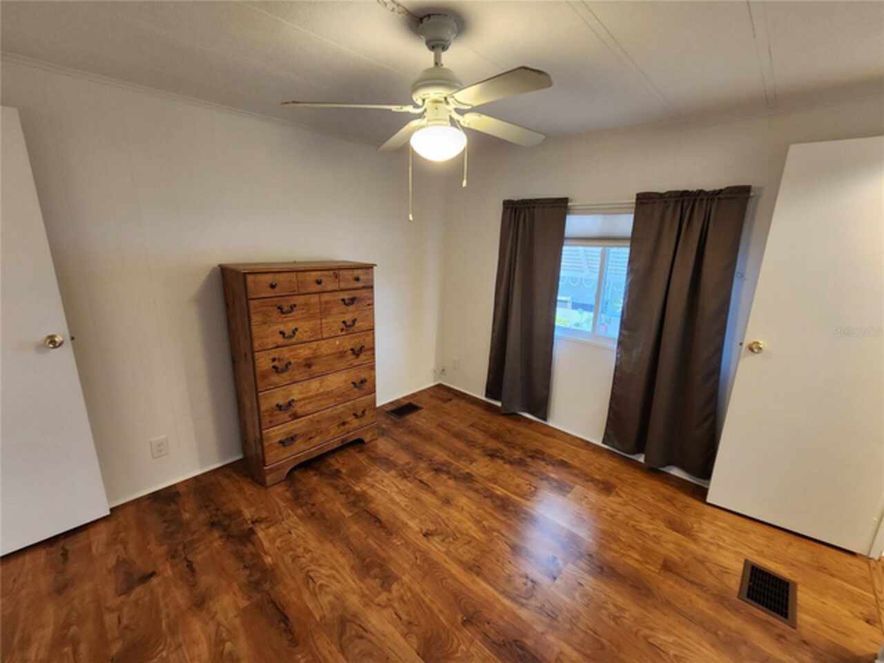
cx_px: 442
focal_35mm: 13
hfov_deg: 106.2
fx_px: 332
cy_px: 332
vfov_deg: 89.9
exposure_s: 1/40
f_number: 2.2
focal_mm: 2.2
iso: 320
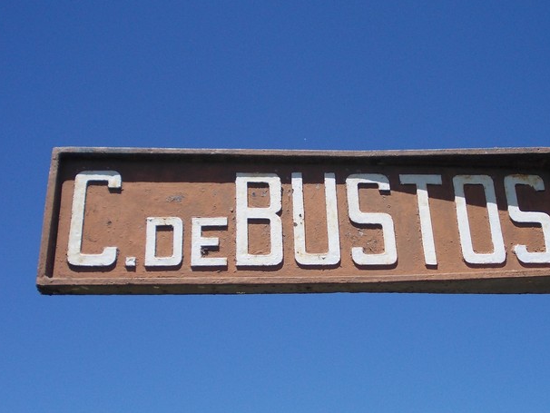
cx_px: 325
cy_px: 239
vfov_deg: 30.2
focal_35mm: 48
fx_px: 763
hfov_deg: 39.5
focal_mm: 5.3
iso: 80
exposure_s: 1/250
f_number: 6.2
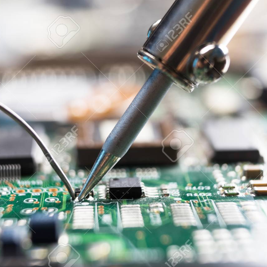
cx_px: 118
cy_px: 133
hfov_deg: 25.3
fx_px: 593
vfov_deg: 25.4
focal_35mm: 68
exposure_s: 1/60
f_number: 5.6
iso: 50
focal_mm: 53
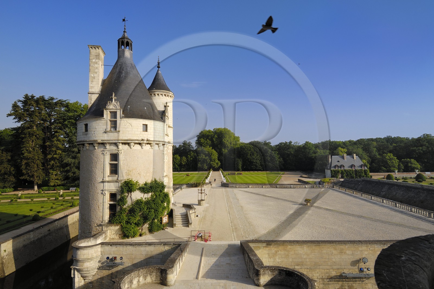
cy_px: 144
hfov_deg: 90.0
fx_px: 217
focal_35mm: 18
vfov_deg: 67.4
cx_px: 217
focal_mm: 12
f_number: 7.1
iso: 100
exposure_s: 1/350
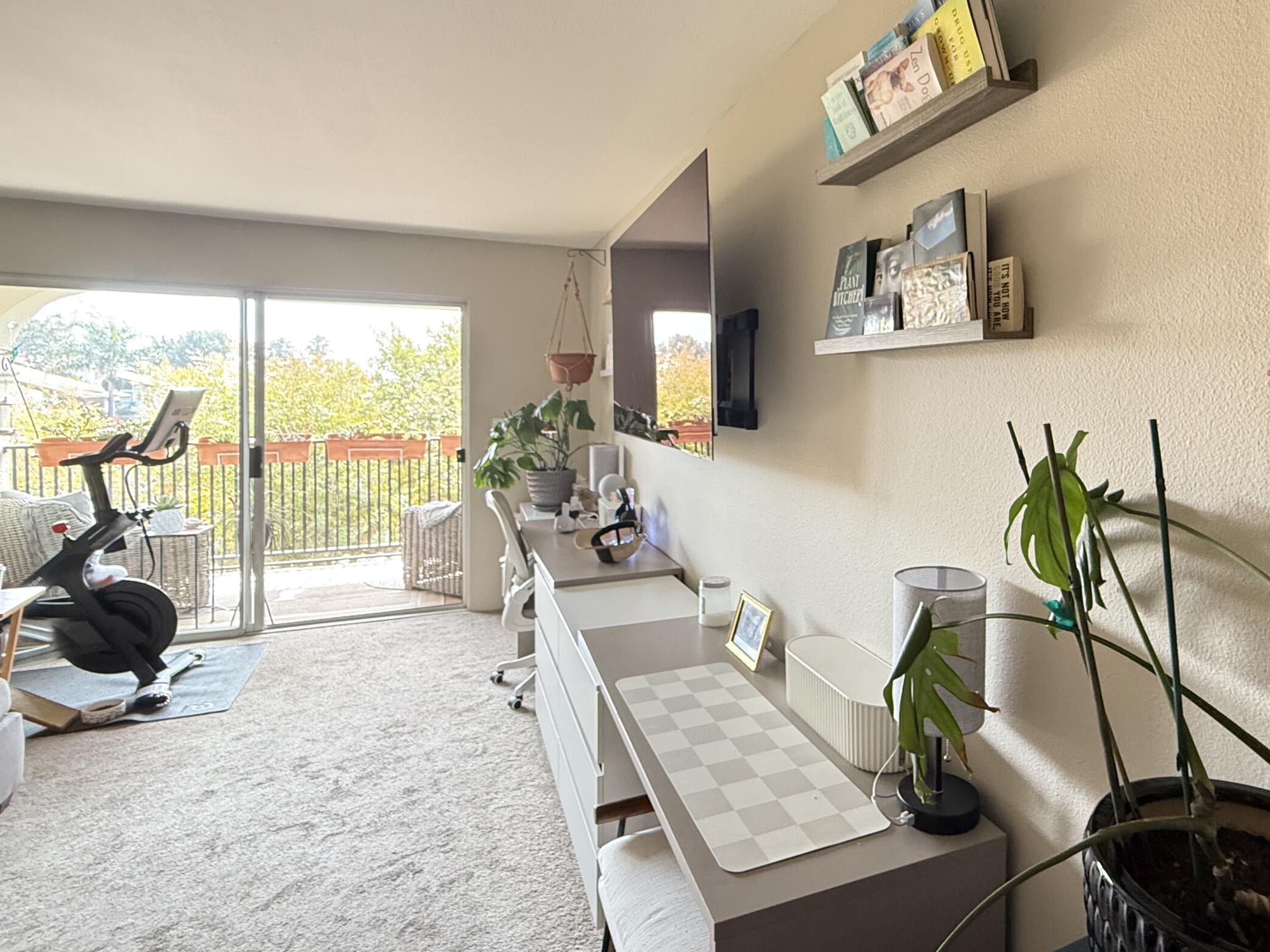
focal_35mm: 20
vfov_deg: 65.6
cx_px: 788
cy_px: 405
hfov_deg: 80.3
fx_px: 734
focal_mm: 2.22
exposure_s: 1/60
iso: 400
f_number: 2.2
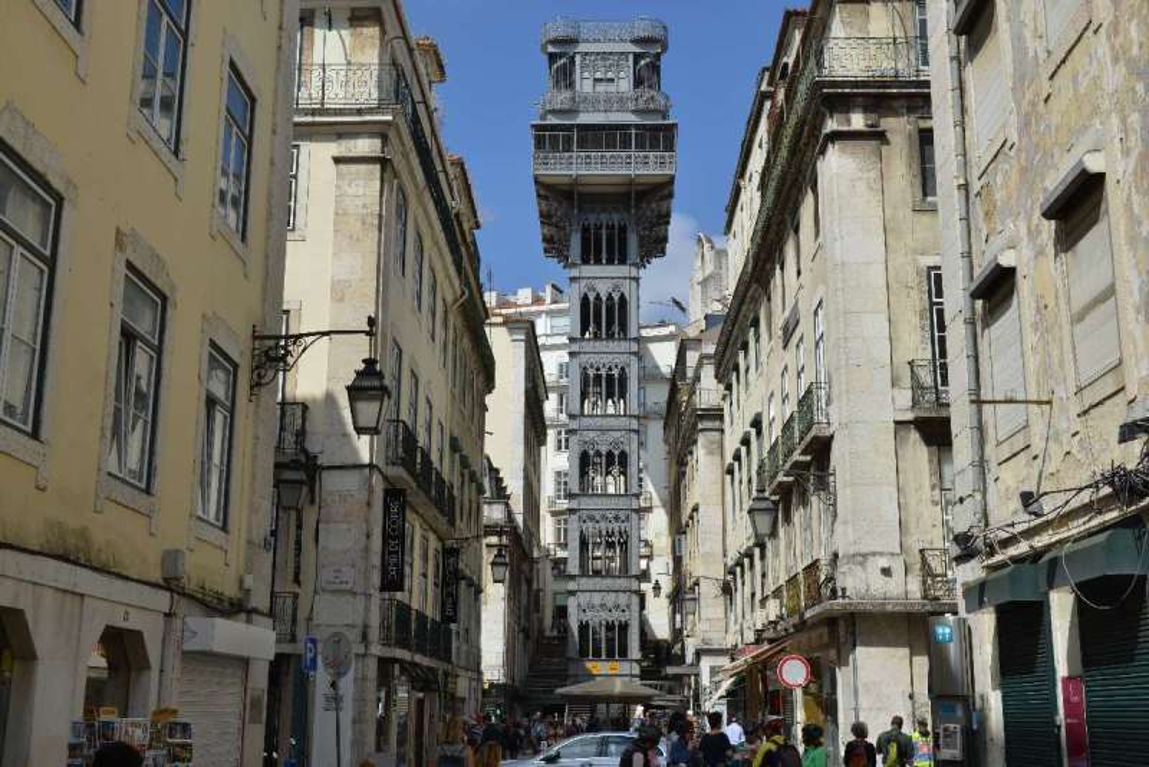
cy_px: 384
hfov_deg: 46.4
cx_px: 574
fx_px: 1341
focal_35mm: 42
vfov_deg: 31.9
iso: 125
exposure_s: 1/160
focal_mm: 42
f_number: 14
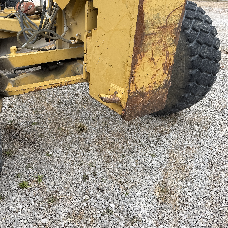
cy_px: 101
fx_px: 238
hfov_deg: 49.6
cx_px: 64
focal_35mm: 32
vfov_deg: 51.0
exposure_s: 1/589
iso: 80
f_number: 1.78
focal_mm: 6.76
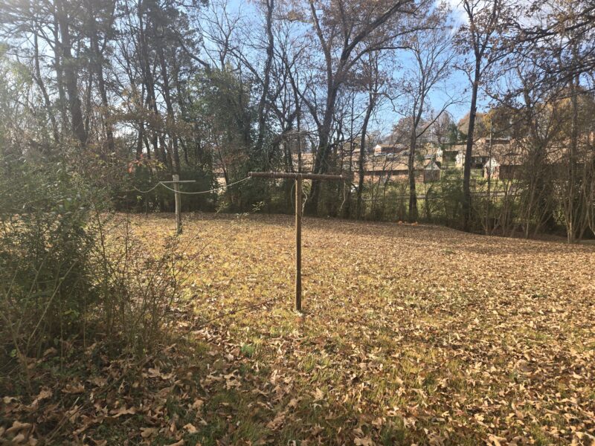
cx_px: 298
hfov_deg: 73.9
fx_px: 395
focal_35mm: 23
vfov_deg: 58.9
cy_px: 223
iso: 25
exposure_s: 1/598
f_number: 1.8
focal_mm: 5.4
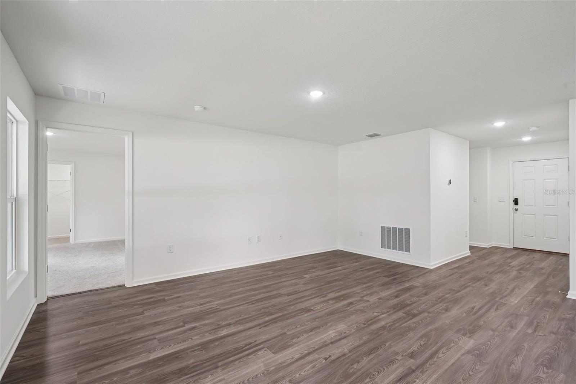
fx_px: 256
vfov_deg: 73.7
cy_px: 192
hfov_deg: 96.7
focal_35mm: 16
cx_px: 288
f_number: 8
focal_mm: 16
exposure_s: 1/8
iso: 400
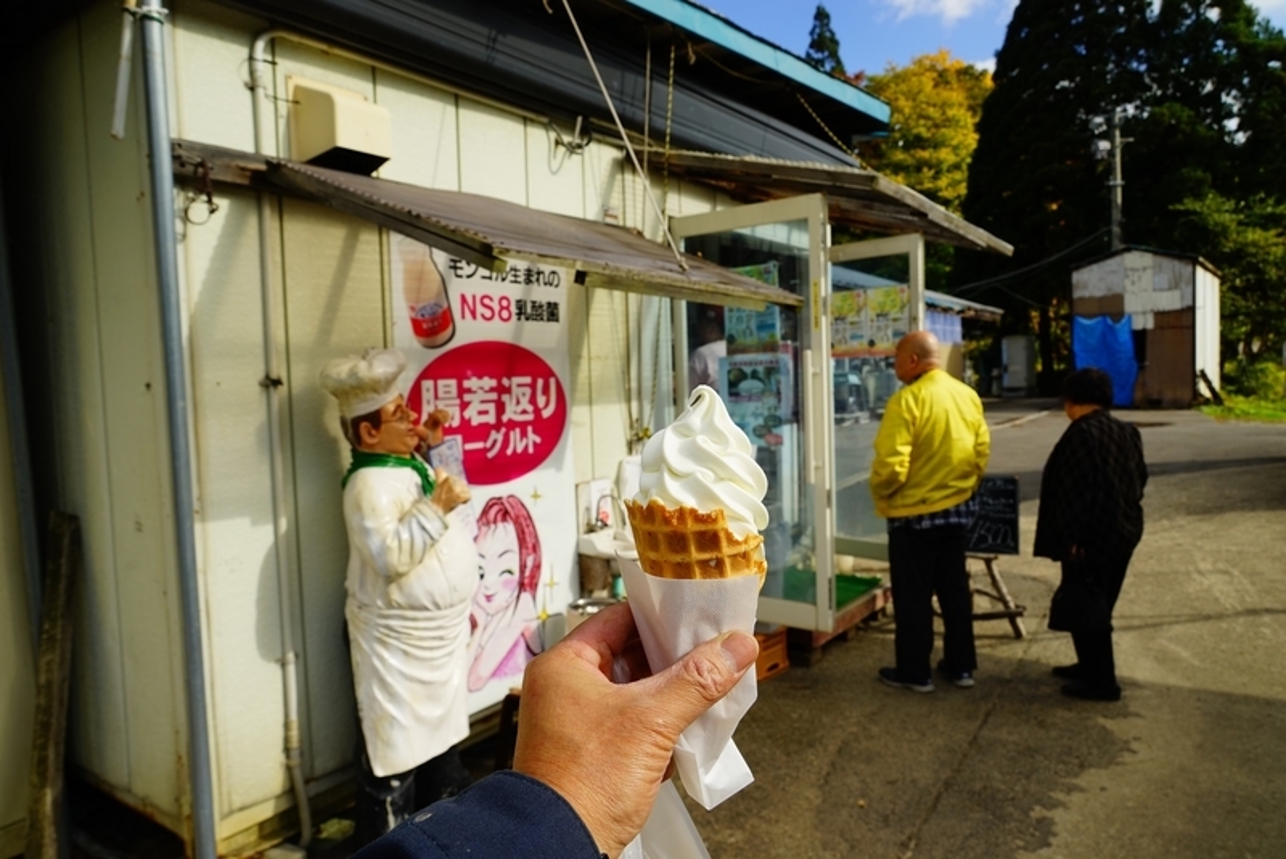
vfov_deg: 53.2
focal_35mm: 24
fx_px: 858
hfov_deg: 73.7
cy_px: 430
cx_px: 643
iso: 100
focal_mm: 24
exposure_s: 1/125
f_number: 10
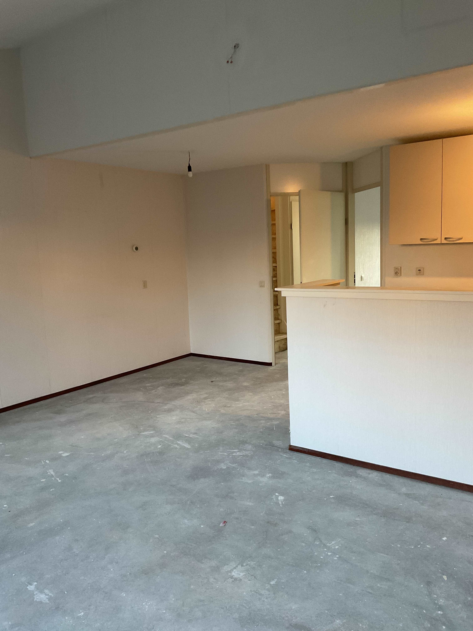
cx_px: 236
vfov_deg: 61.7
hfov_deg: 48.2
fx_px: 528
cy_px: 316
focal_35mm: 29
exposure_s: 1/60
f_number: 1.8
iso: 100
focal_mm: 3
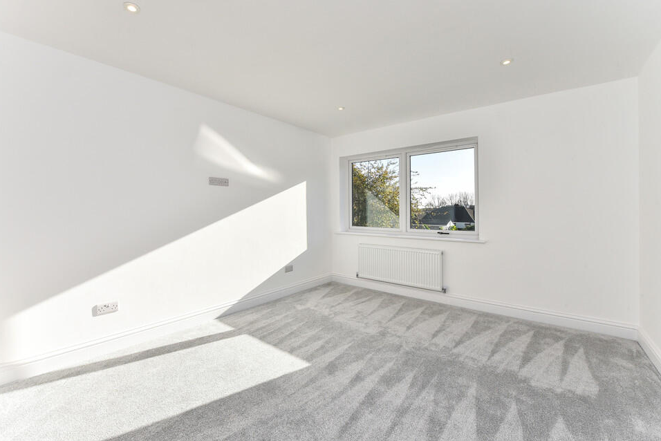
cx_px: 323
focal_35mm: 15
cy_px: 214
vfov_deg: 77.3
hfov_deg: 100.4
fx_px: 275
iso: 400
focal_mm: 14
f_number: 11
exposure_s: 1/200
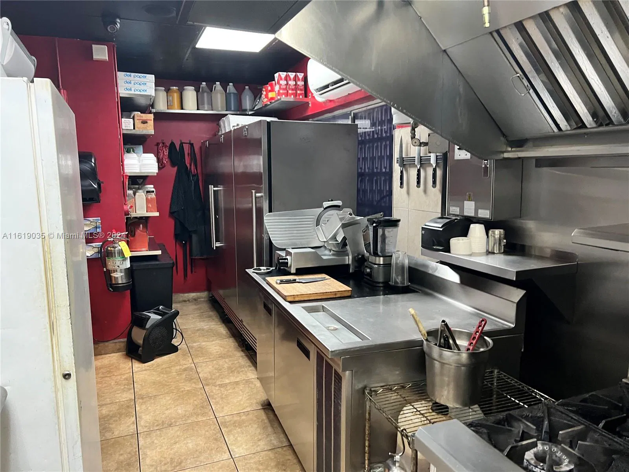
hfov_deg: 67.3
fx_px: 472
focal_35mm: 26
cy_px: 236
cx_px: 314
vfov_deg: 53.1
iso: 250
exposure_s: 1/60
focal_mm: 5.7
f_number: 1.5
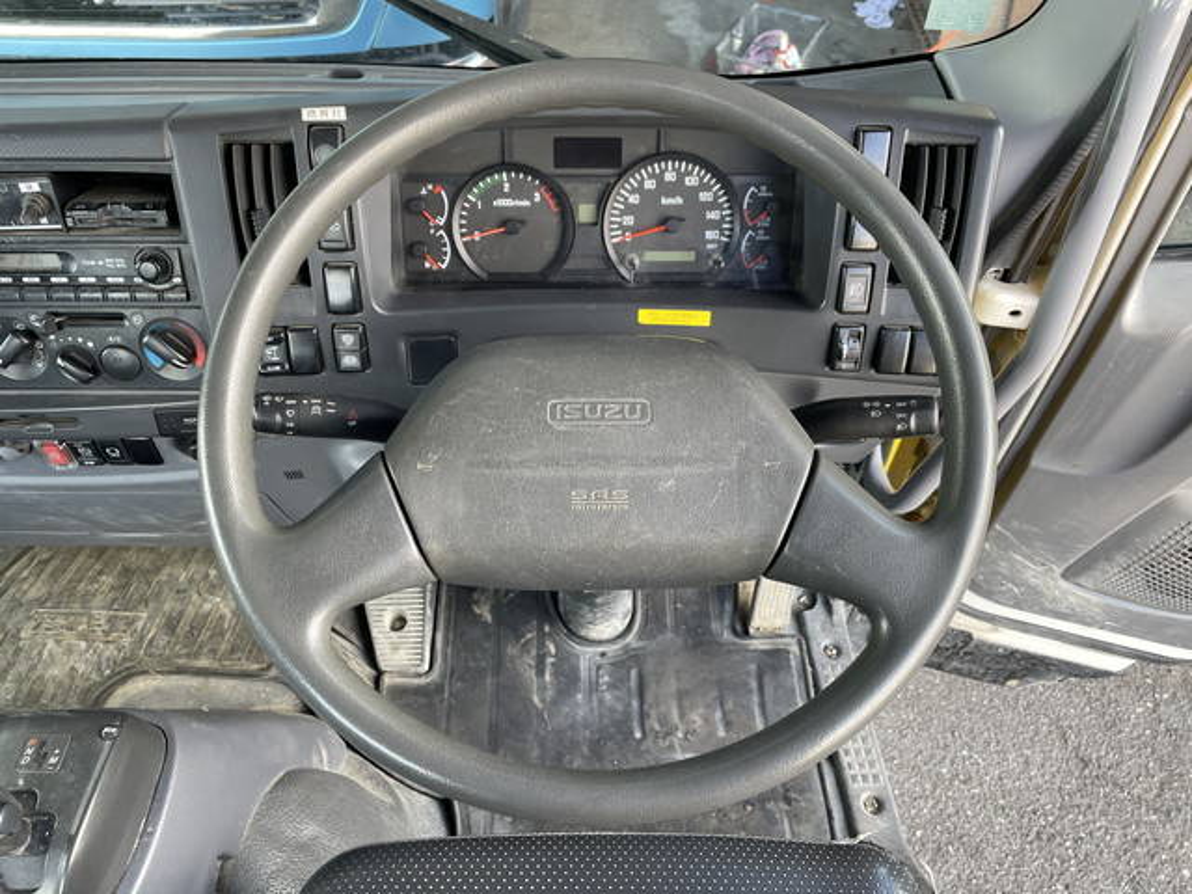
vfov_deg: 53.1
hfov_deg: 67.3
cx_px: 596
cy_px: 447
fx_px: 895
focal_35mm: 26
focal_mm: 4.2
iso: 100
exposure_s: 1/121
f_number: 1.6
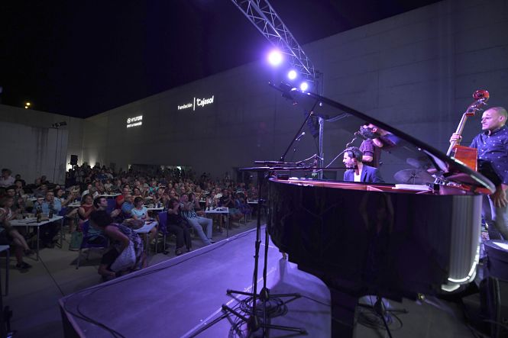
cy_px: 169
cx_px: 254
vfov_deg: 81.2
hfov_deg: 104.3
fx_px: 197
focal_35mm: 14
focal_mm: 14
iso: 800
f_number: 2.8
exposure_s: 1/100
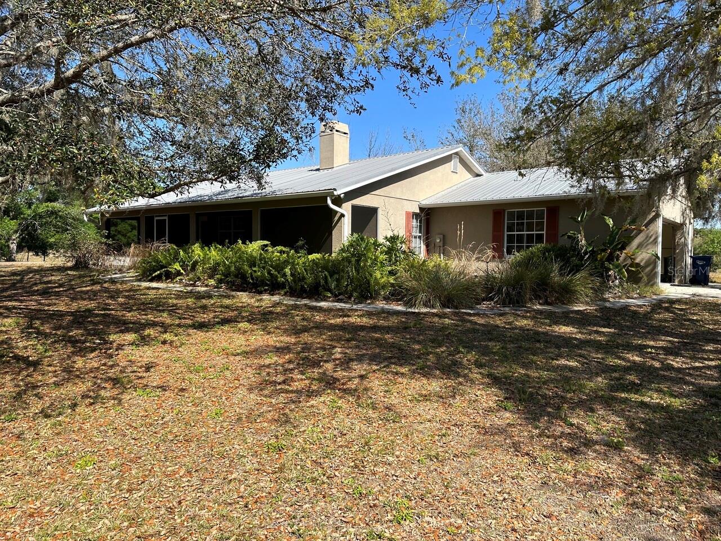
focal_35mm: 24
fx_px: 500
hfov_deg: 71.6
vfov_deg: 56.8
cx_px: 360
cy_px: 270
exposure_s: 1/2967
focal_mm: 6.86
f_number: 1.78
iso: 80
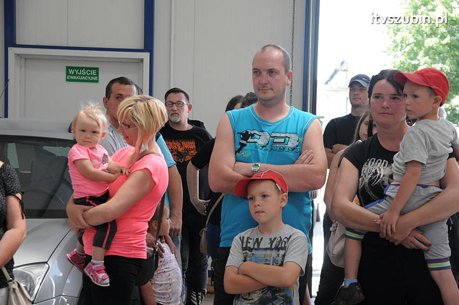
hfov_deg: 21.9
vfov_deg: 14.7
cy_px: 152
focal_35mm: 93
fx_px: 1185
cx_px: 230
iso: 800
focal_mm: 62
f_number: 5.6
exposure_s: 1/160
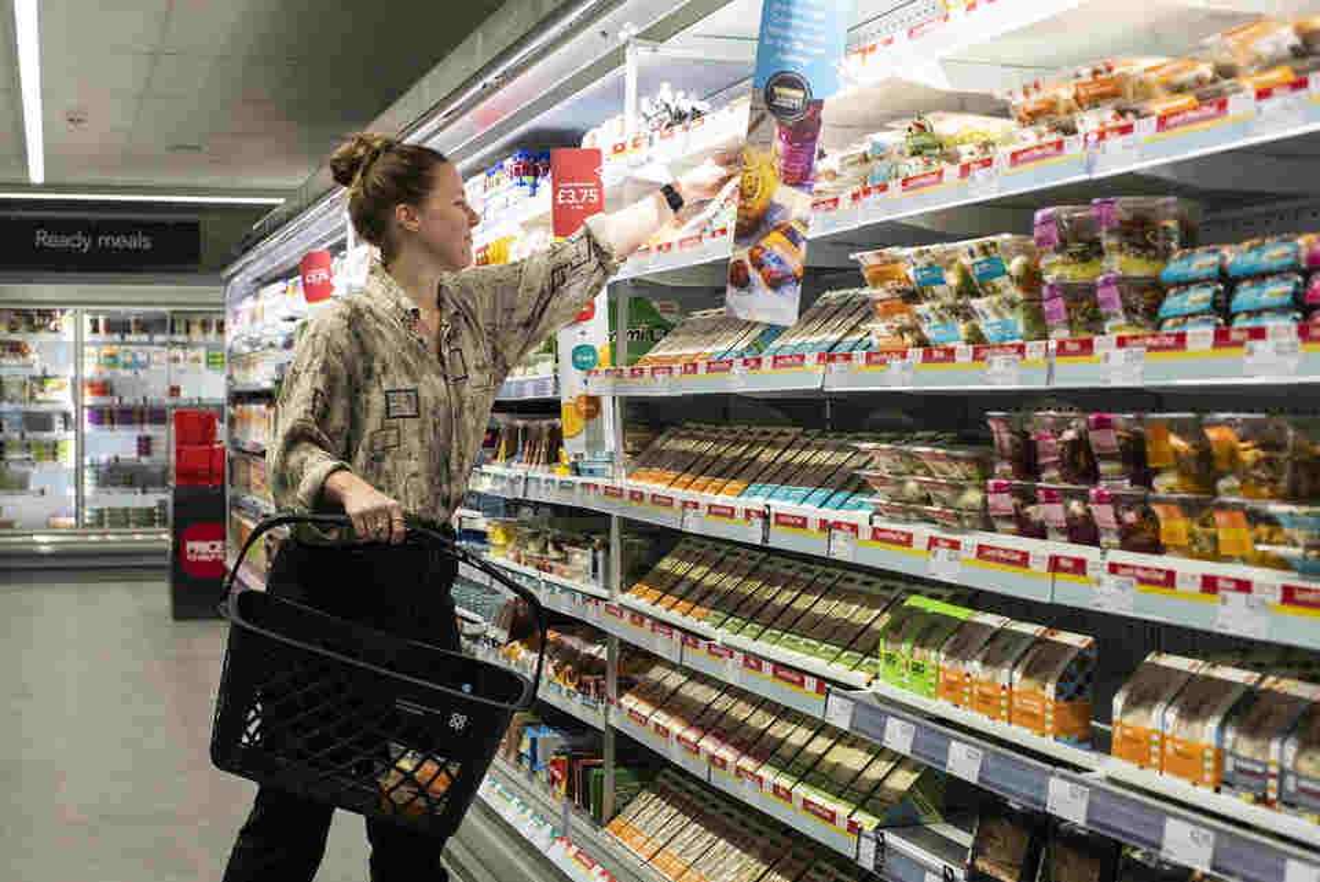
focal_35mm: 50
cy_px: 441
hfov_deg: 39.6
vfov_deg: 27.0
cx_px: 660
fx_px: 1834
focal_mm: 50
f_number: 5.6
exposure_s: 1/100
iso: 1250
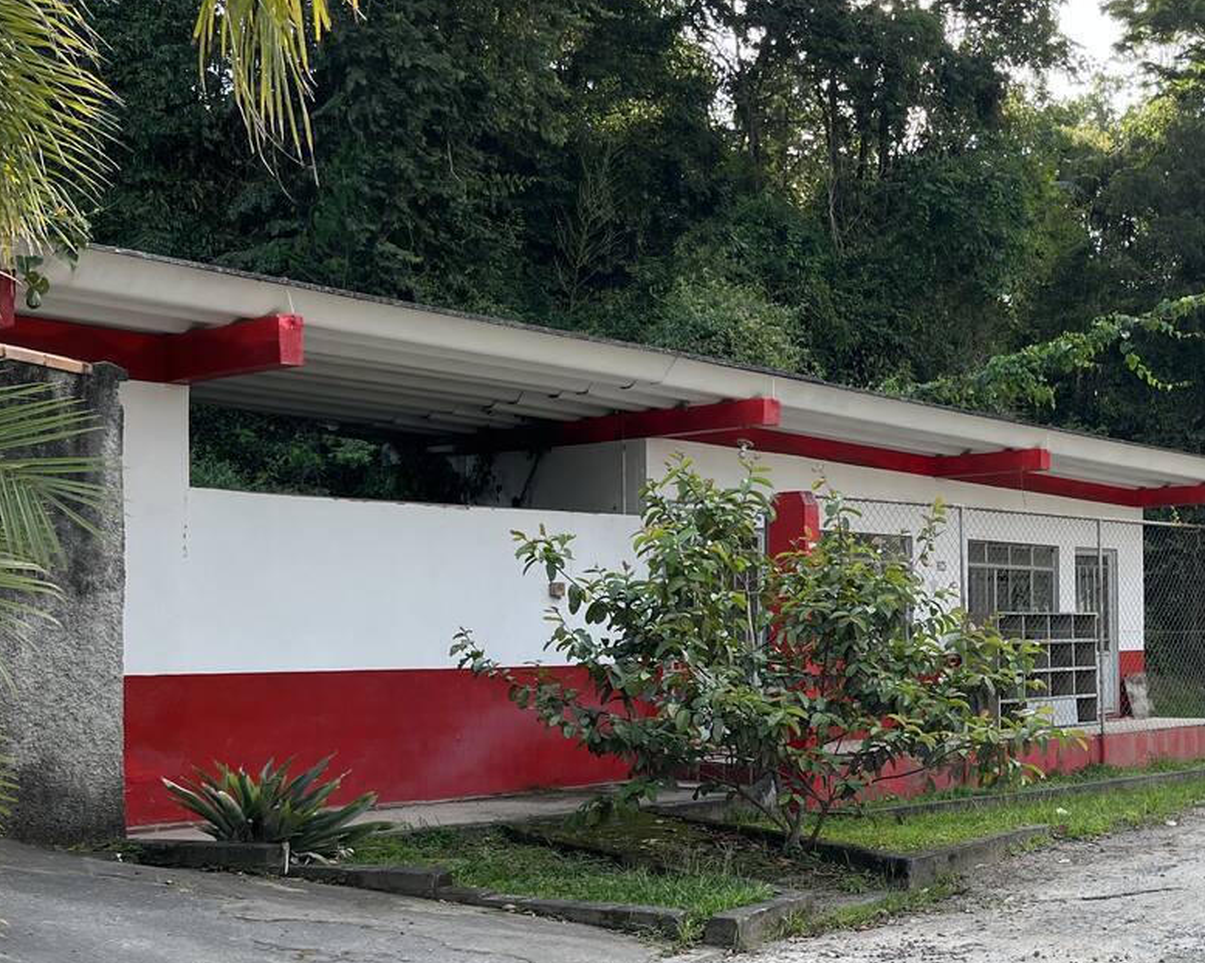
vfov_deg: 31.9
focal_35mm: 47
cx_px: 1109
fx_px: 1676
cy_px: 596
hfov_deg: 36.8
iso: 50
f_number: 1.6
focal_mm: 5.1
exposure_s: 1/742
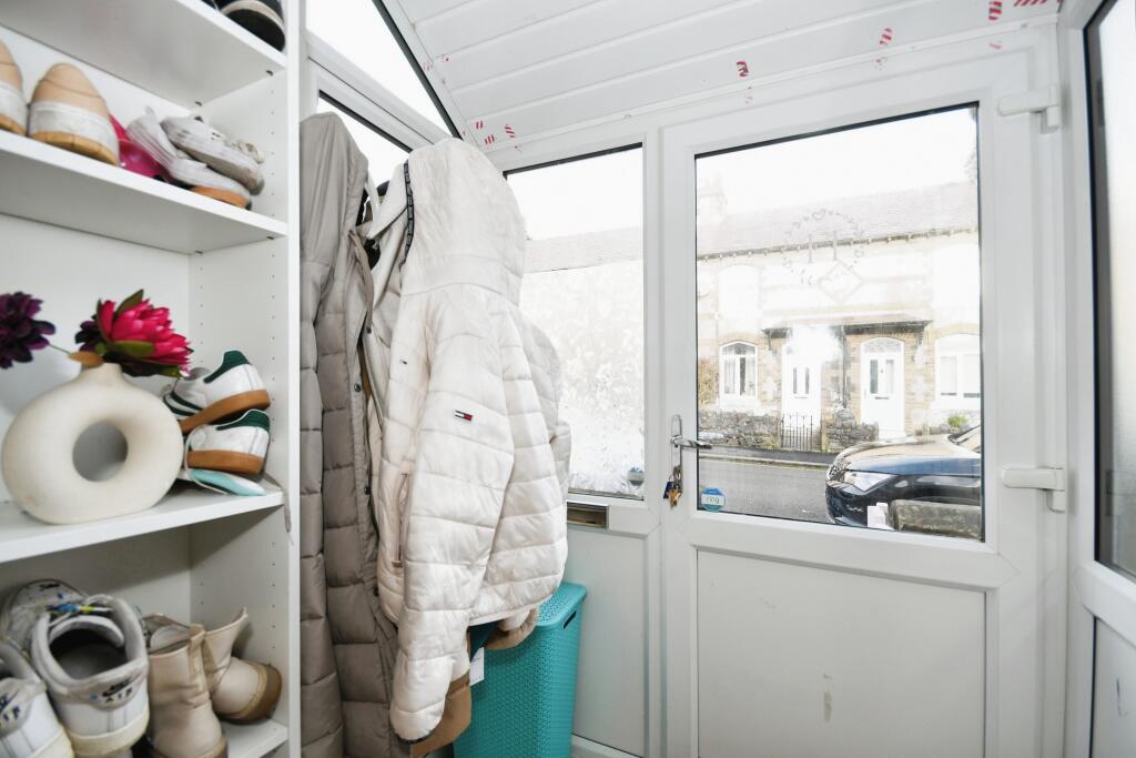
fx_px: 473
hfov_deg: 100.4
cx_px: 568
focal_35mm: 15
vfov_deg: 77.3
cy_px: 379
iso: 400
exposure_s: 1/60
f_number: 8
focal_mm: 10
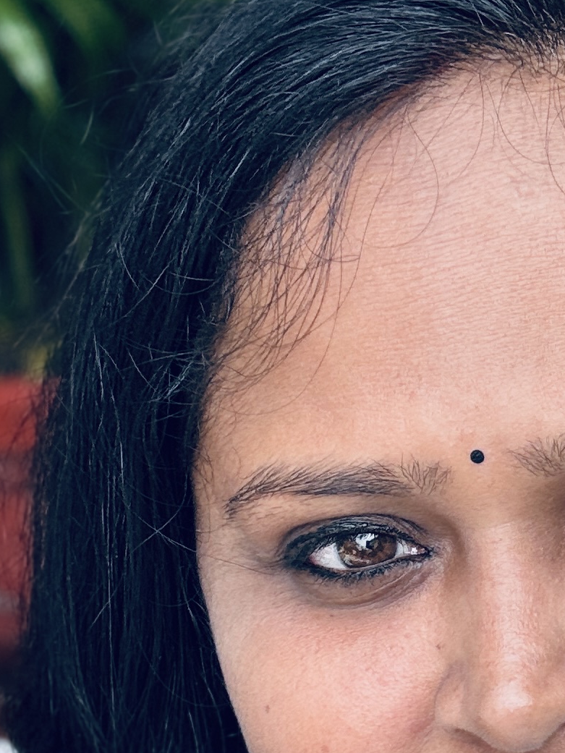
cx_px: 633
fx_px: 1936
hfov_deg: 16.1
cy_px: 668
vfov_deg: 21.5
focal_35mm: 89
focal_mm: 2.69
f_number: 1.9
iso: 20
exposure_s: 1/121
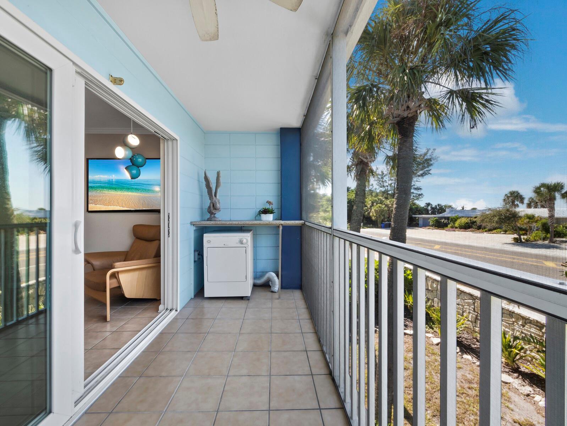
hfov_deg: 102.0
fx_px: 229
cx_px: 284
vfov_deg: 85.7
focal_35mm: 14
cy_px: 213
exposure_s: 1/10
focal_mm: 7
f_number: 11
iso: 250
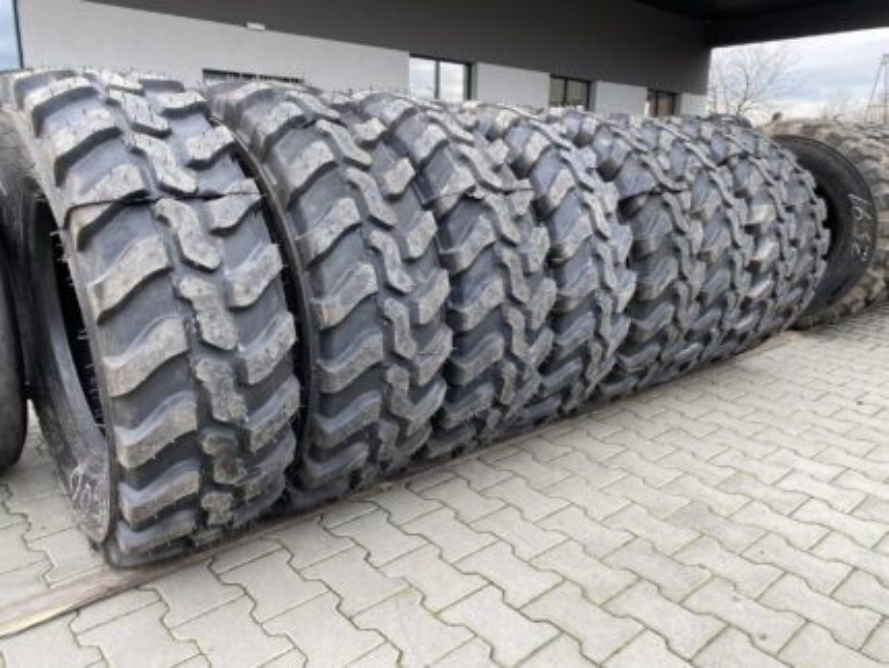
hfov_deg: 67.3
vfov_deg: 53.1
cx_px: 444
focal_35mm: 26
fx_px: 668
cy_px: 334
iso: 32
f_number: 1.8
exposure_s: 1/208
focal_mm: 4.25
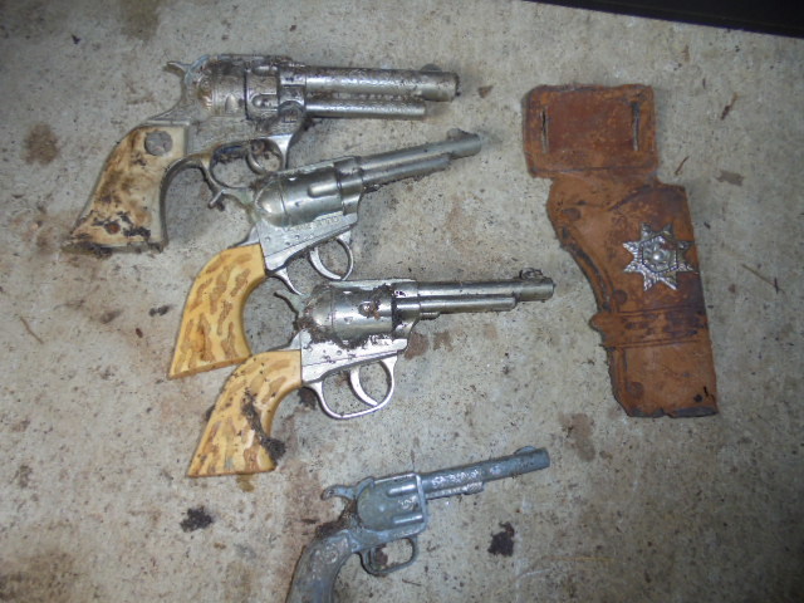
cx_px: 402
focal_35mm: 26
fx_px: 604
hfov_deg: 67.3
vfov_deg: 53.1
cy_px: 302
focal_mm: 4.6
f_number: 3.5
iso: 100
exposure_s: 1/30
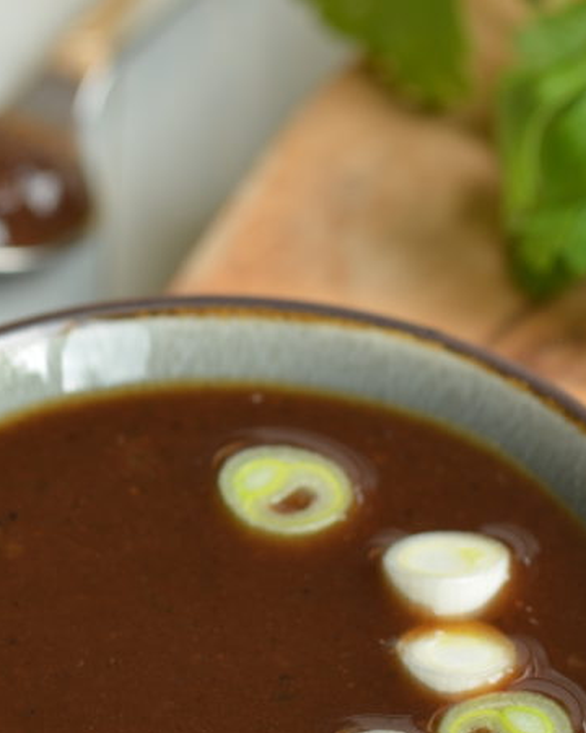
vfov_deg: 5.8
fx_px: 7286
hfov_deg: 4.6
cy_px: 547
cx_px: 261
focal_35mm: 336
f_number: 8
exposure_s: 1/50
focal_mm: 105
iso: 200
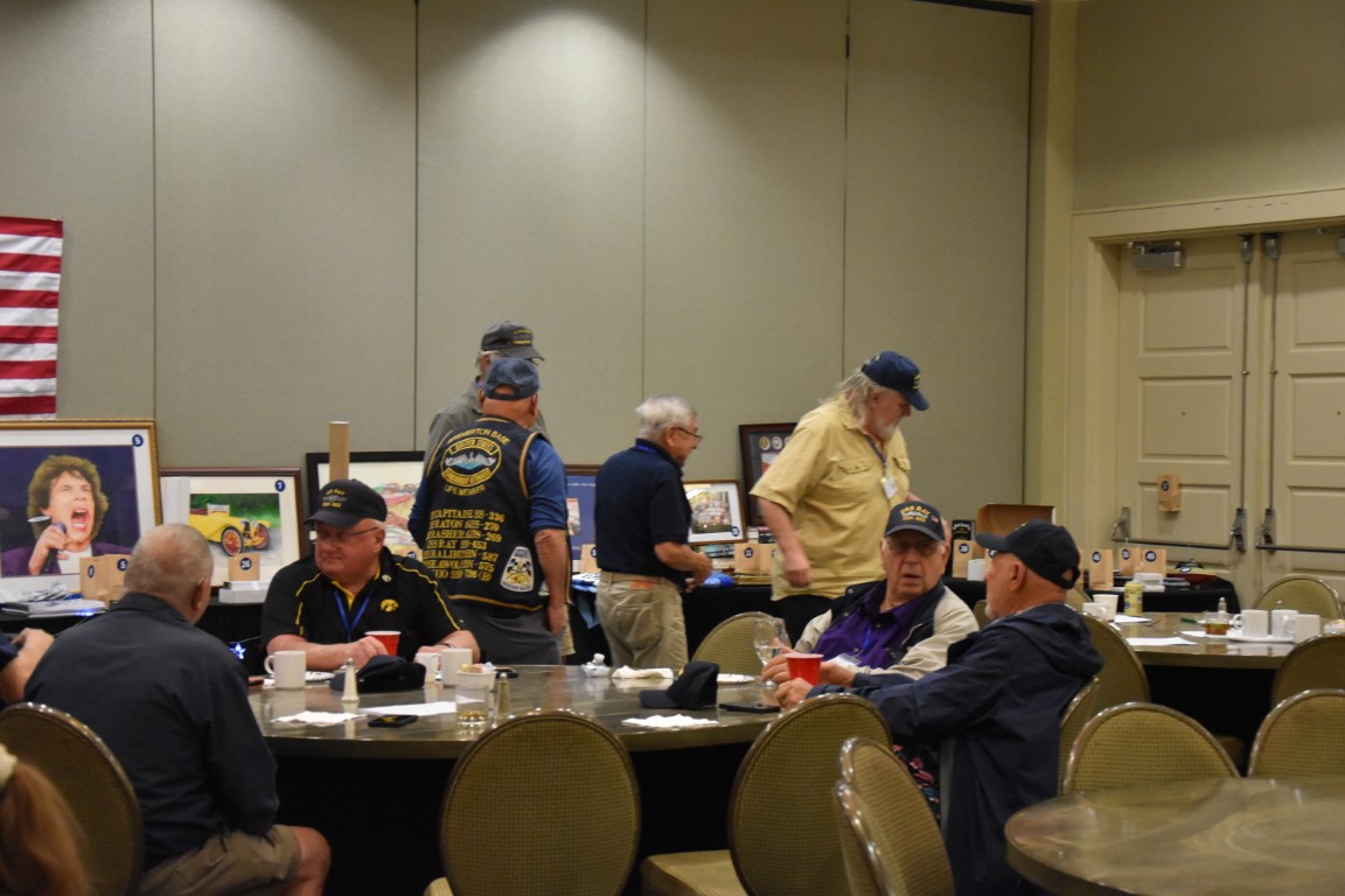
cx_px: 672
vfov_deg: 18.9
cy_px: 448
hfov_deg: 28.1
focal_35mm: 72
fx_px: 2690
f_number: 4.8
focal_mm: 48
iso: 3600
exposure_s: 1/60
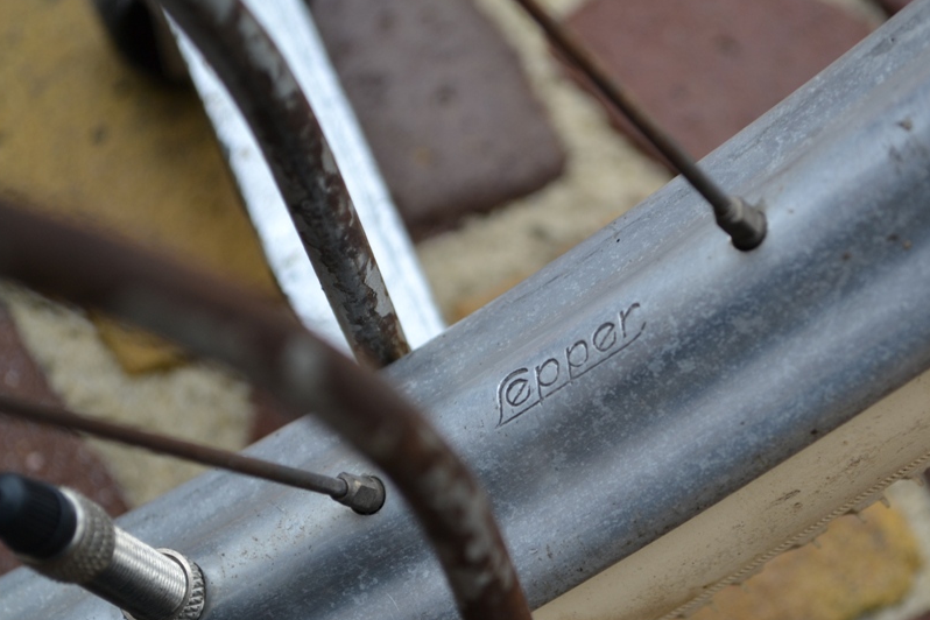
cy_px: 357
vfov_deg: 15.8
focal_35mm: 87
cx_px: 565
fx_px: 2238
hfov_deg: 23.4
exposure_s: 1/125
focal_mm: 45
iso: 180
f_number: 5.6
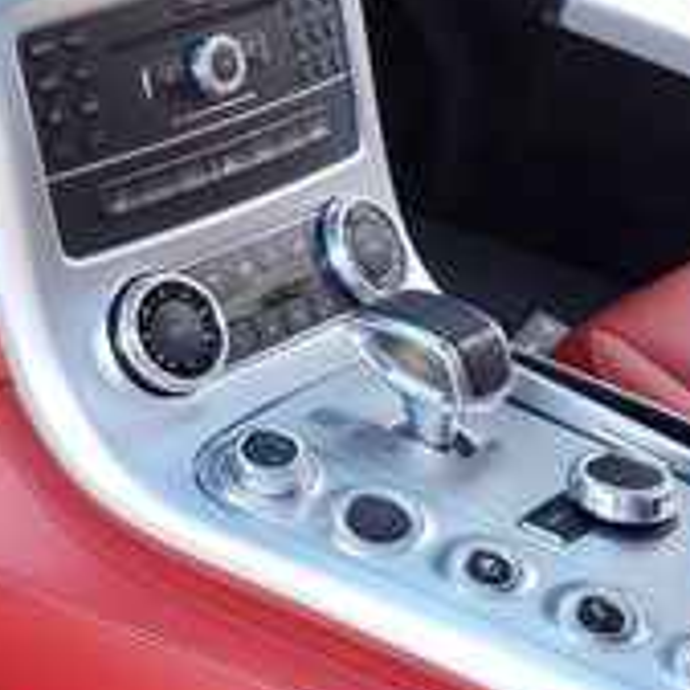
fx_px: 1962
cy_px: 33
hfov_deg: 17.8
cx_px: -359
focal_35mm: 87
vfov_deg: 19.5
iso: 64
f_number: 2.4
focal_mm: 4.3
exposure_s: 1/50
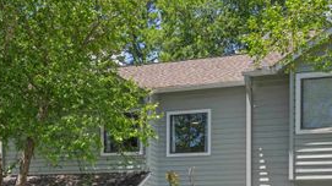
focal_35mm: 58
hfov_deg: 36.0
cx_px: 158
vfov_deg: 20.2
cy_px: 174
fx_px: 510
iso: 250
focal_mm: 30
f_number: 8
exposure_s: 1/250
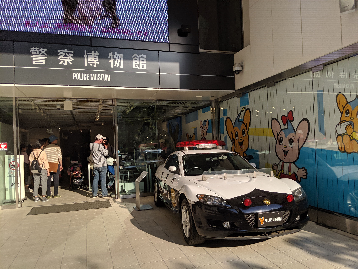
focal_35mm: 27
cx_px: 179
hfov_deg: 65.3
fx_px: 279
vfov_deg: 51.4
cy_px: 134
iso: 54
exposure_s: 1/2347
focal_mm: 4.44
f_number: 1.8
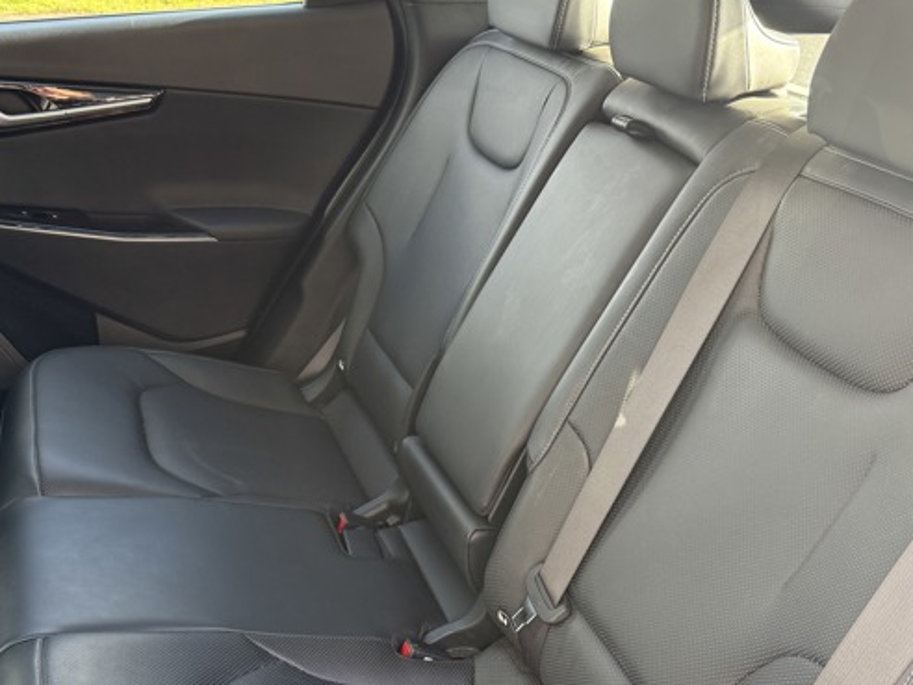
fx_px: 1029
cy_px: 473
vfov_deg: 36.3
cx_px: 401
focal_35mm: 39
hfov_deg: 47.8
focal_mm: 6.76
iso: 160
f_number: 1.78
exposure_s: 1/121
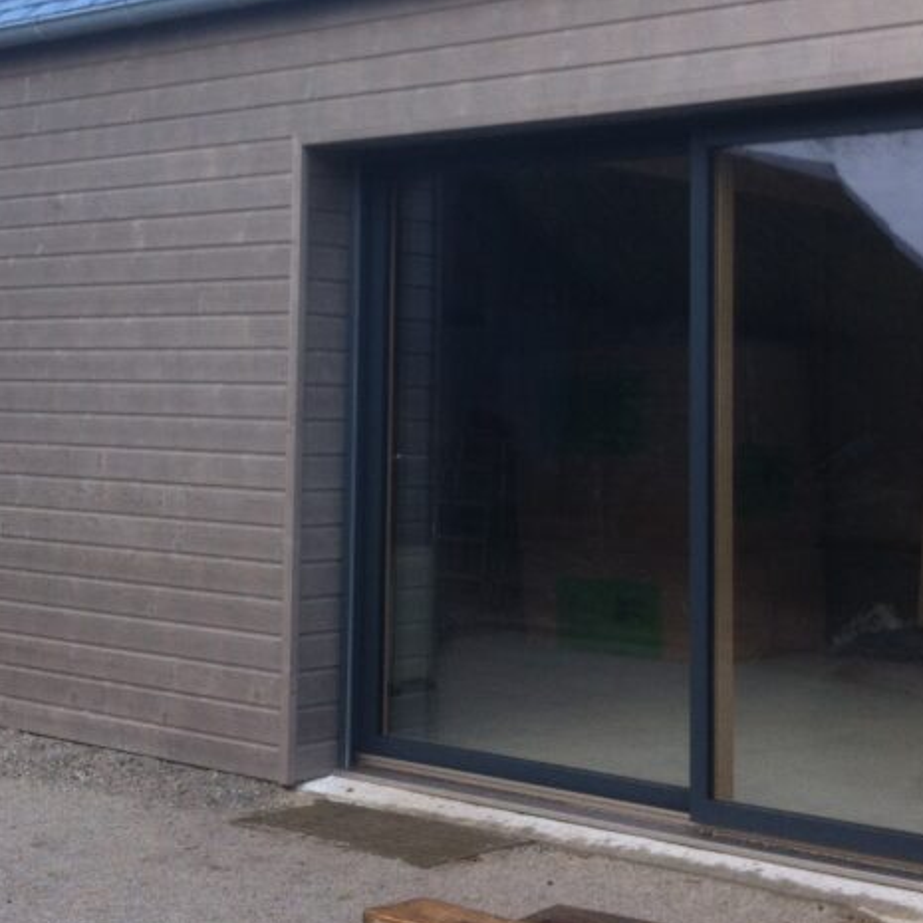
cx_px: 429
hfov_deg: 25.4
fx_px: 2051
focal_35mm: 68
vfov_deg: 25.1
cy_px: 249
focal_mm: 3.85
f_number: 2.8
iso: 100
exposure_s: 1/40
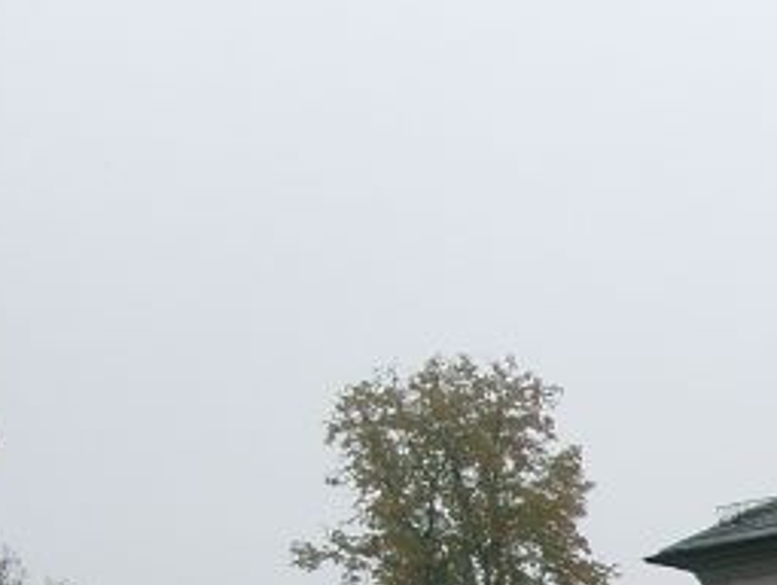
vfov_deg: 8.8
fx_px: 3731
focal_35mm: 166
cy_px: 783
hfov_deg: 11.4
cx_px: 1176
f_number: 4
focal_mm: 11.05
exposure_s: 1/350
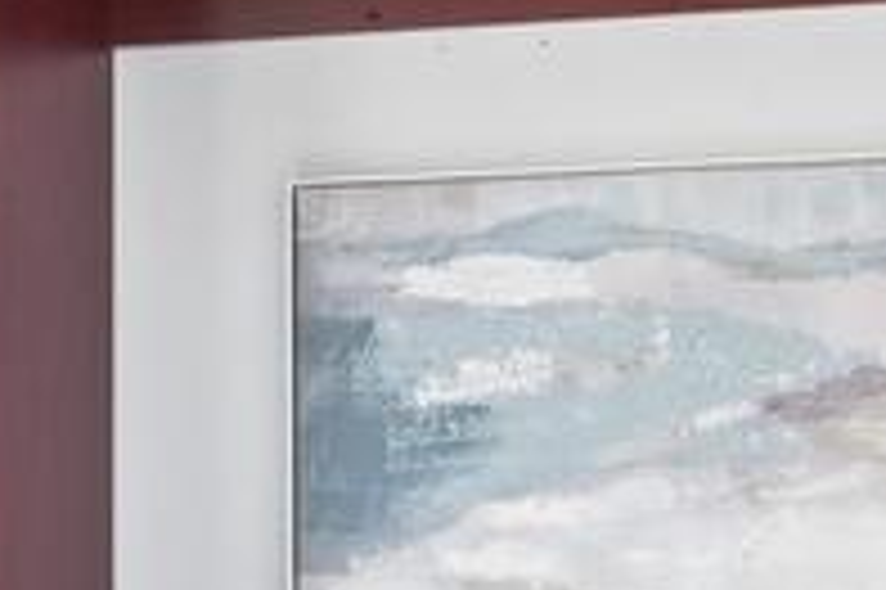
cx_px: 382
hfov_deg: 17.5
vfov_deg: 11.6
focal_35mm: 117
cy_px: 545
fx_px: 2877
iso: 400
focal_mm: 16
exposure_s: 1/10
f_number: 8
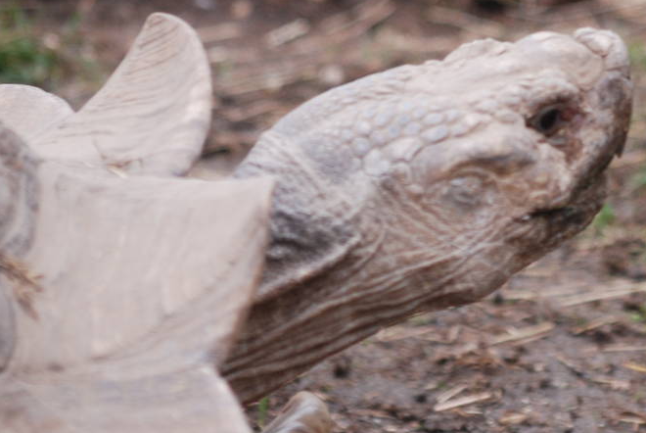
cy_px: 137
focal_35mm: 618
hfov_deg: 3.3
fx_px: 11104
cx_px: 483
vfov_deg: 2.2
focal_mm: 170
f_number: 4.8
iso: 200
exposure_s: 1/200
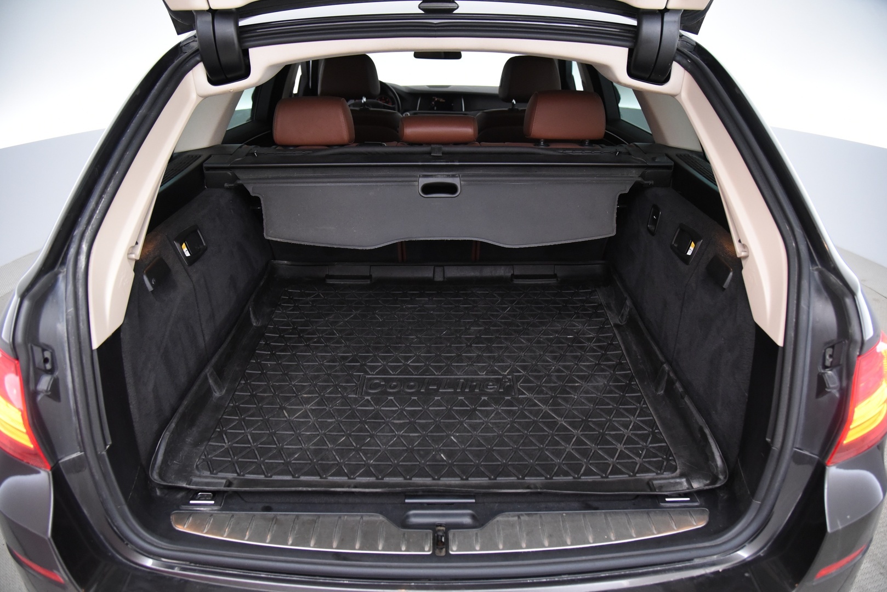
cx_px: 444
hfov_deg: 73.7
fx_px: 592
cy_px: 296
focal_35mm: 24
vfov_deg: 53.2
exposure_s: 1/80
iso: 4000
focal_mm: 24
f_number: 4
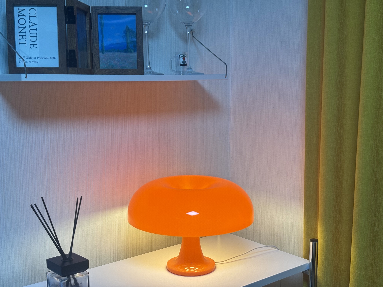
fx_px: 575
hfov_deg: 36.8
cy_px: 144
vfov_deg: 28.0
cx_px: 192
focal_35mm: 52
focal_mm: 5.96
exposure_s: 1/60
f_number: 1.6
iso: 32
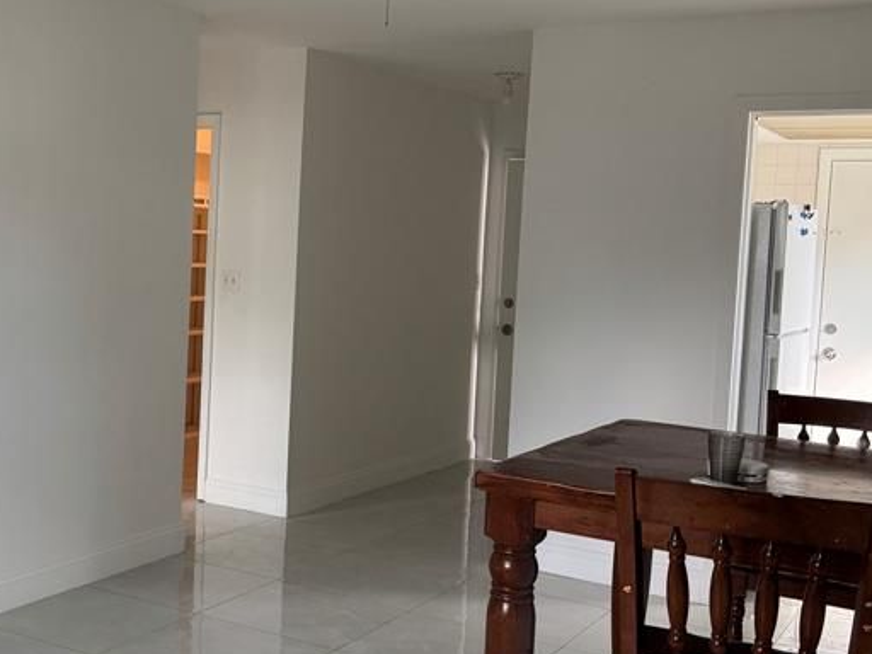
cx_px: 206
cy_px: 322
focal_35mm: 48
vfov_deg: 30.3
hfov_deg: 38.5
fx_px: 1209
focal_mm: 6.76
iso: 200
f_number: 1.78
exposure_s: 1/116
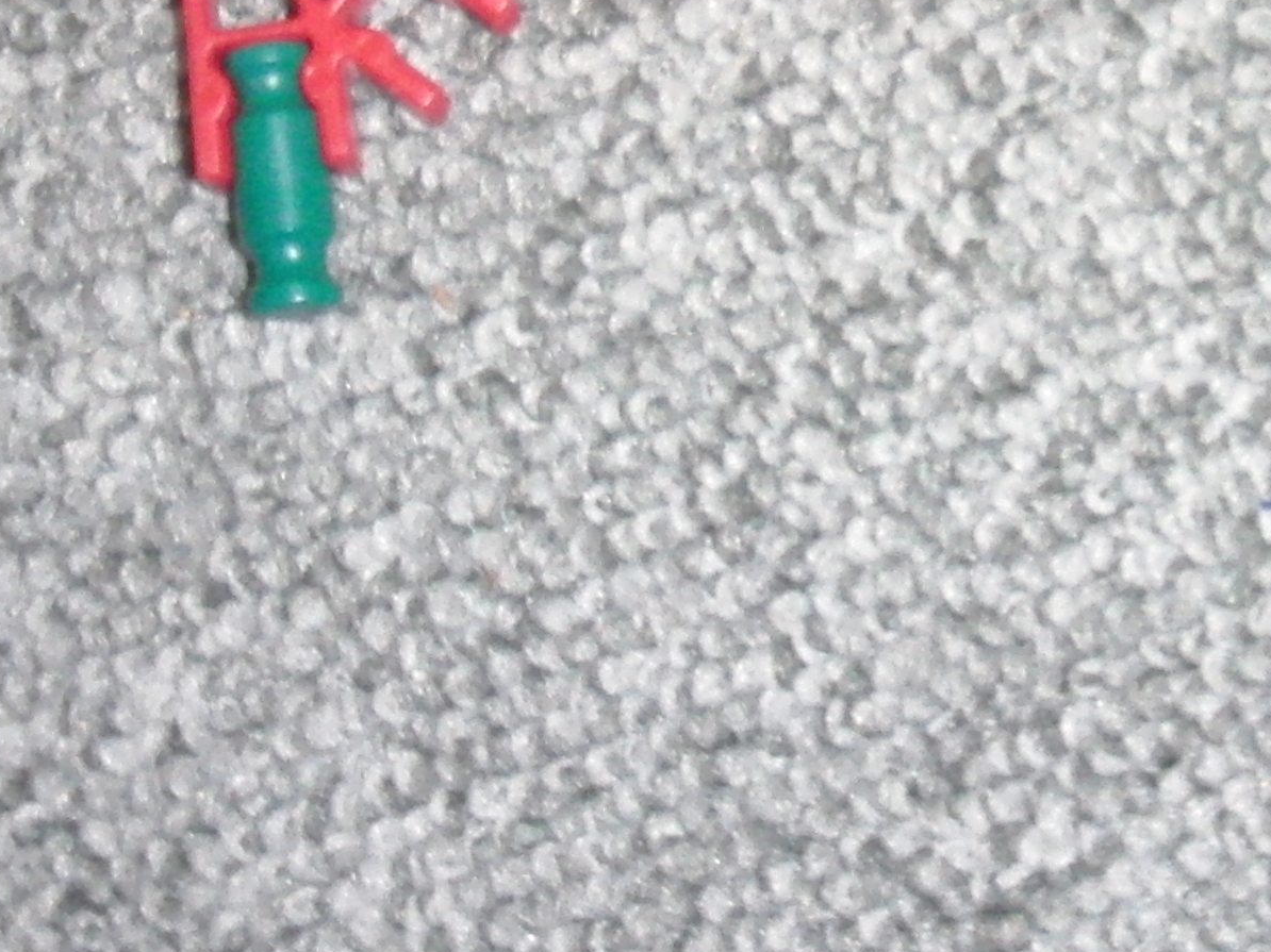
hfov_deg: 17.6
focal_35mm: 110
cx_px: 1151
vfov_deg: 13.3
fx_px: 4038
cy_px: 20
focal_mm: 6.66
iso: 400
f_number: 3.9
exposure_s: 1/40
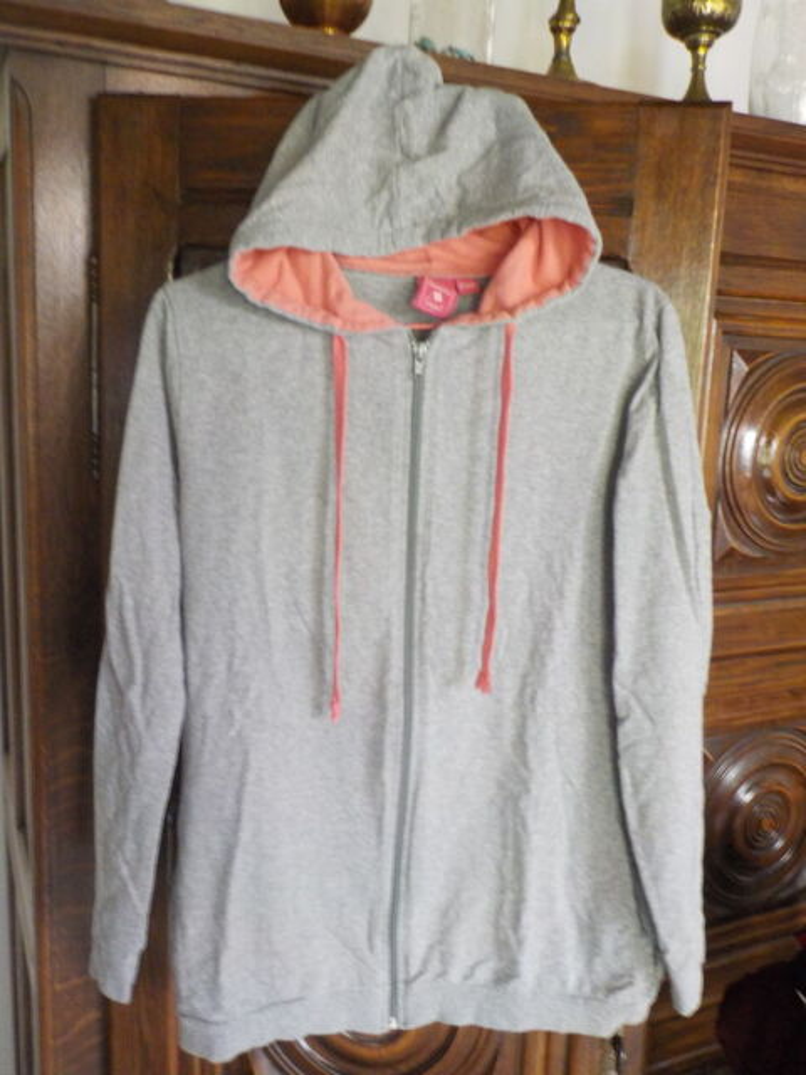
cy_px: 538
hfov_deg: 46.8
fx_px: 931
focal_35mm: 30
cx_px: 403
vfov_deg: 60.0
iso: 450
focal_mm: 4.1
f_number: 3.3
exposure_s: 1/8
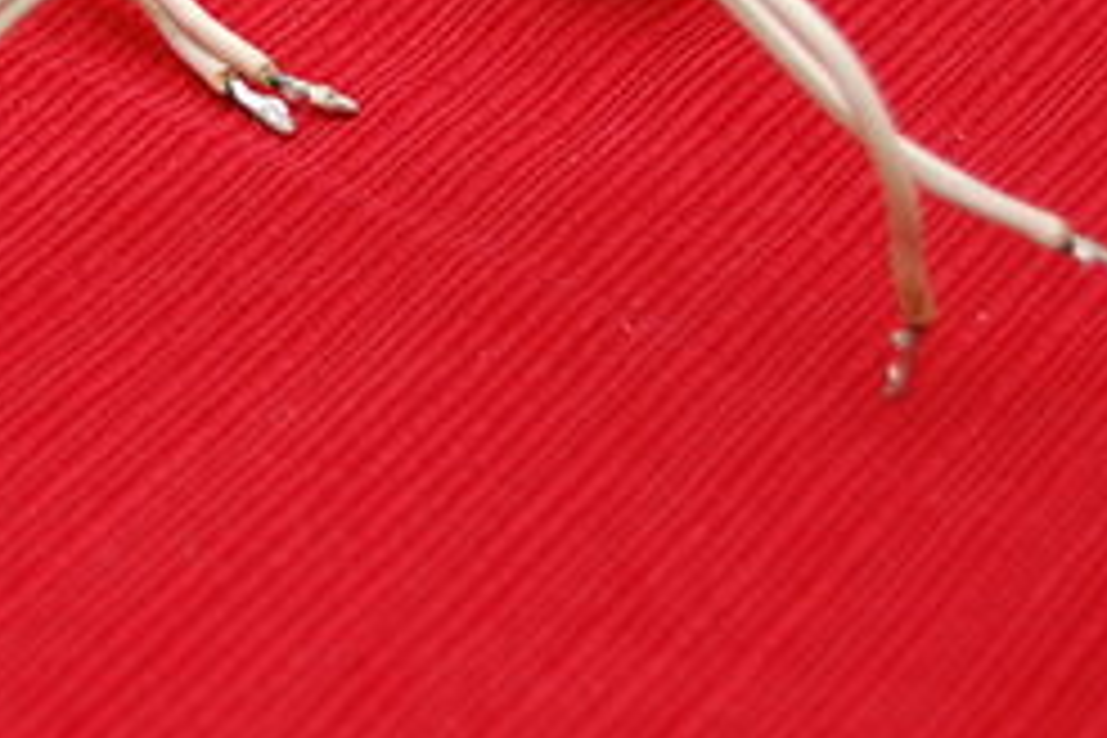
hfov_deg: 11.5
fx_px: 5390
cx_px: -216
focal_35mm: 175
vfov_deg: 7.8
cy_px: 14
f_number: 5.3
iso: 400
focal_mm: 45
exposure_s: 1/60
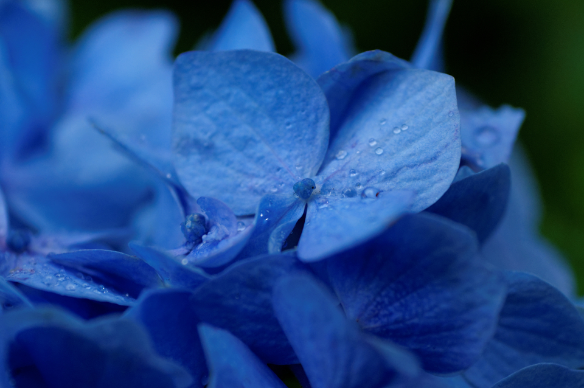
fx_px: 1296
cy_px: 196
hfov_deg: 25.4
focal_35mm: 80
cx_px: 290
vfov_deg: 17.0
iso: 400
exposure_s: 1/250
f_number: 3.5
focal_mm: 50
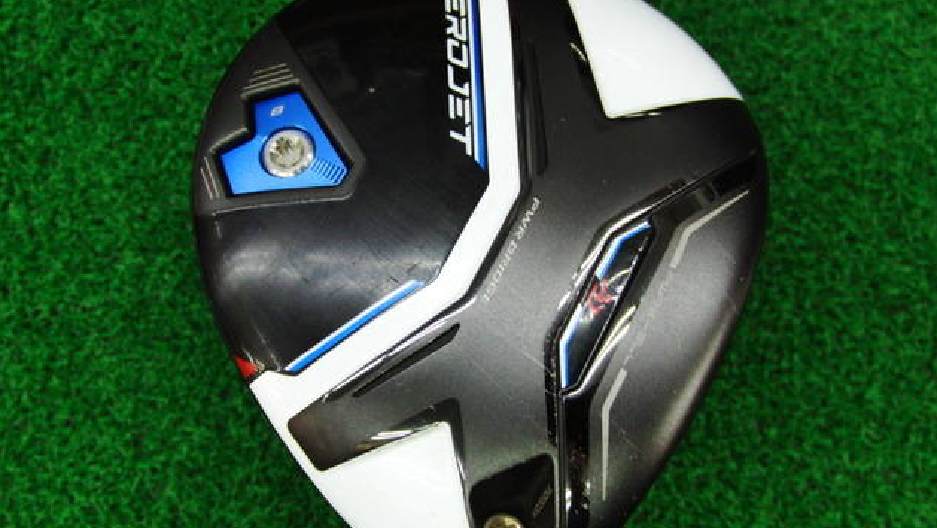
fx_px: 1019
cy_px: 276
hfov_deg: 49.4
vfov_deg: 29.0
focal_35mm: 41
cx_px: 474
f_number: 3.6
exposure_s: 1/80
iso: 400
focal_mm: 6.42
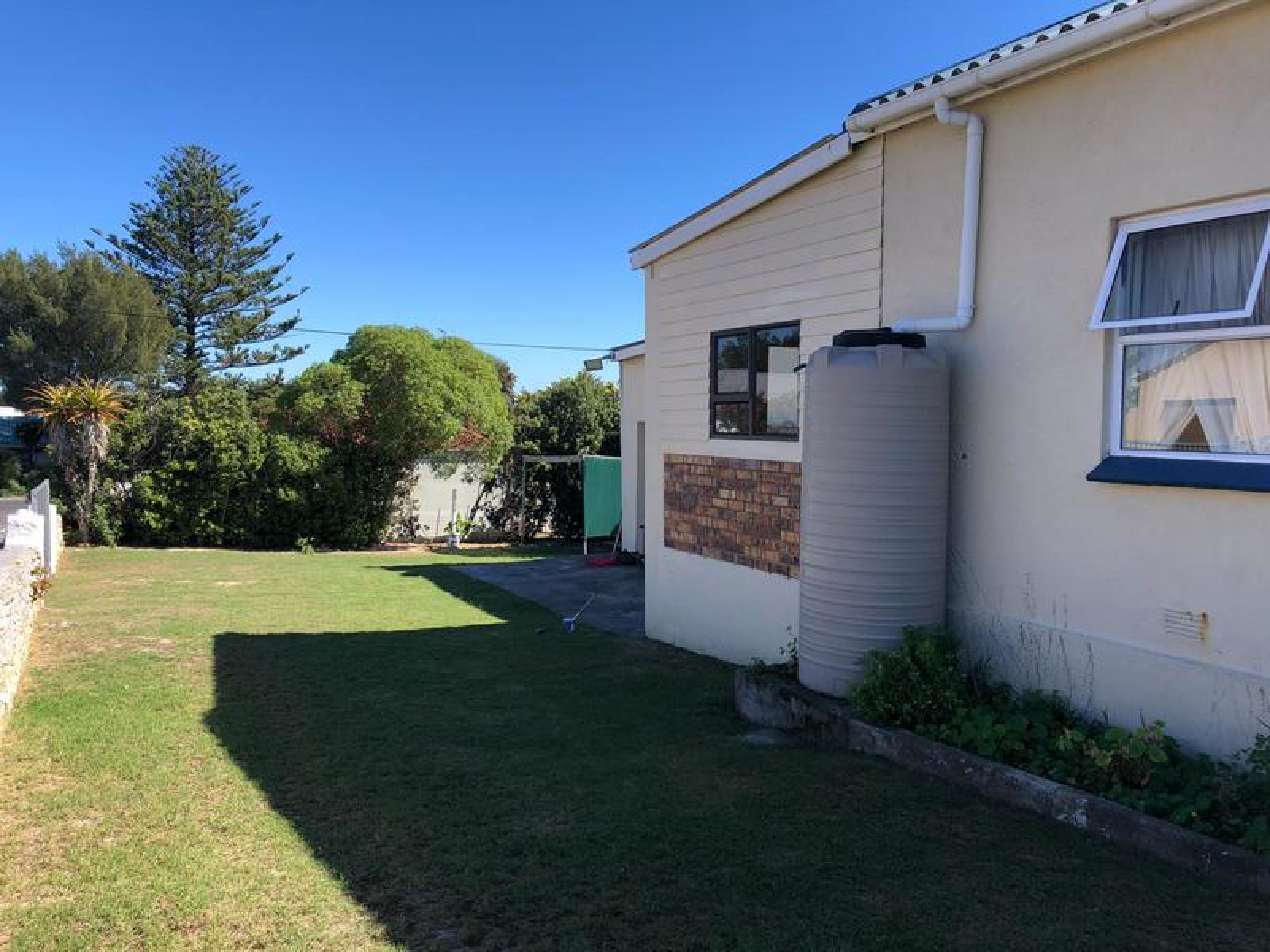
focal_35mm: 28
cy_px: 476
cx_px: 635
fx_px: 1027
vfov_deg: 49.7
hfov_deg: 63.4
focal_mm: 3.99
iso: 20
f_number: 1.8
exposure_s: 1/979
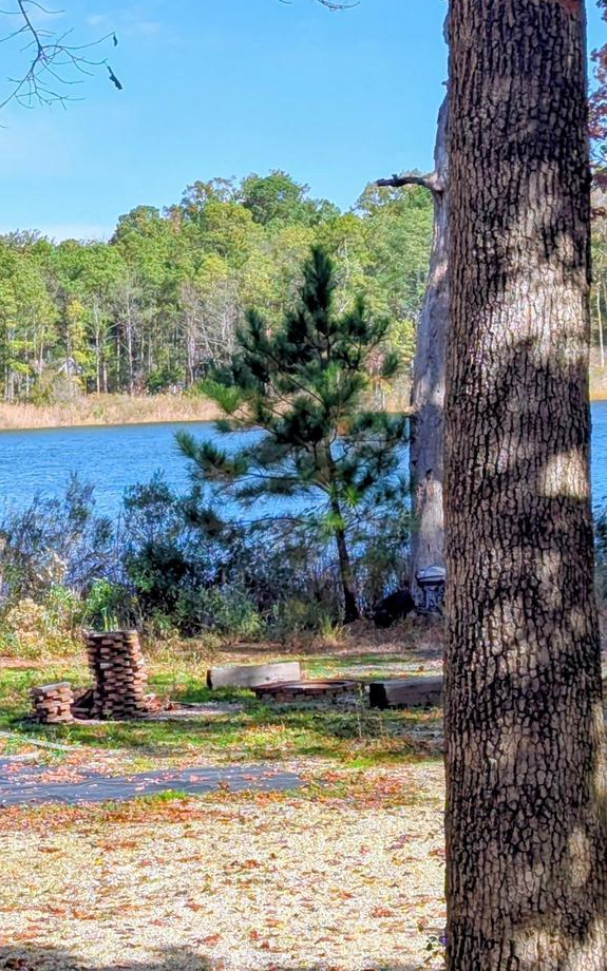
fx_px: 2991
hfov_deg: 11.5
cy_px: 532
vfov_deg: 18.4
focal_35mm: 113
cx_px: 88
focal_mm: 6.81
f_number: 1.85
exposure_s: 1/1767
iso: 49
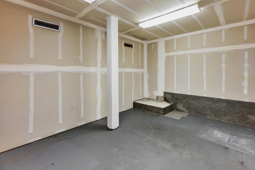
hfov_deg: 96.5
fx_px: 113
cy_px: 73
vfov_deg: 73.4
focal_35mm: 16
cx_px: 139
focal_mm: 14
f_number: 8
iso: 250
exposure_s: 1/5
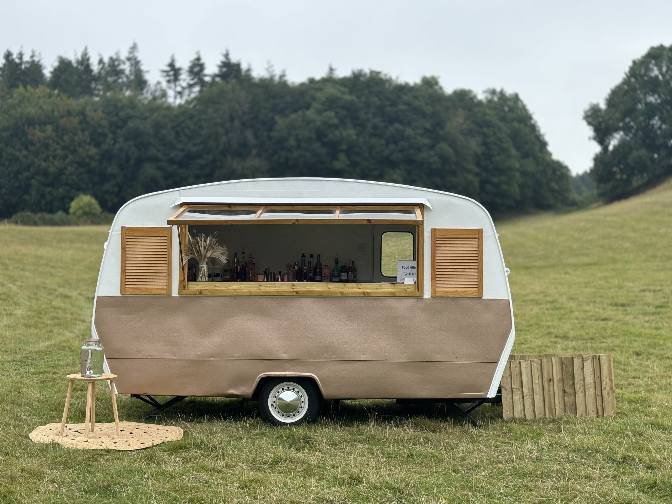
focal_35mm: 48
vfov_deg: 30.3
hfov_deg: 39.7
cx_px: 336
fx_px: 932
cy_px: 252
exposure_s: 1/1490
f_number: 1.78
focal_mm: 6.76
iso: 64
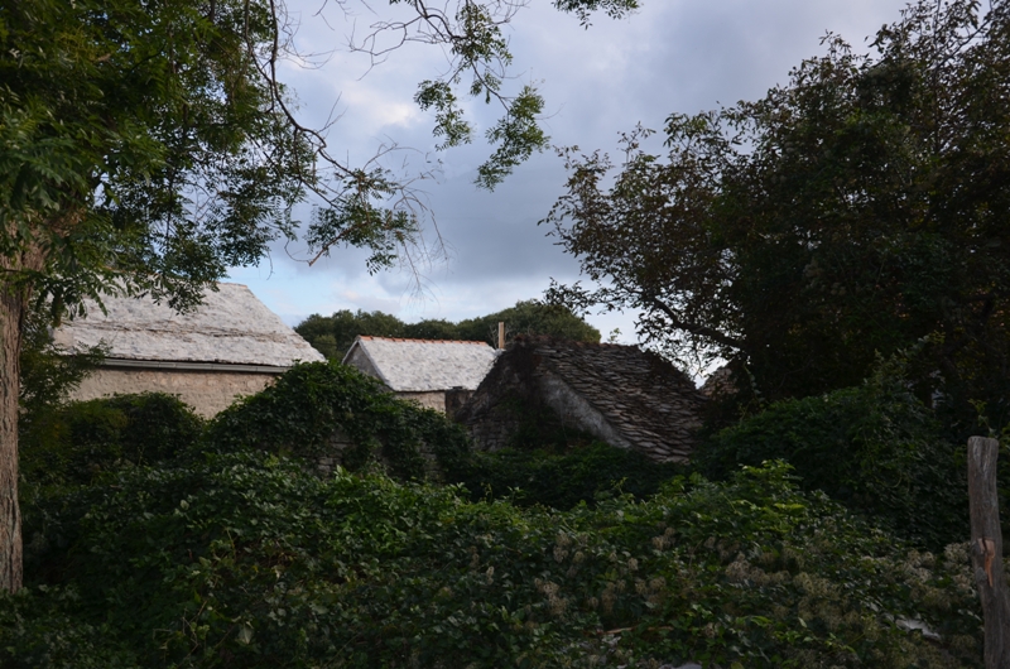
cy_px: 334
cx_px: 505
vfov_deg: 41.5
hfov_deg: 59.6
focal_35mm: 32
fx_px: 882
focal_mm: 21
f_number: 3.8
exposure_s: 1/200
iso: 100
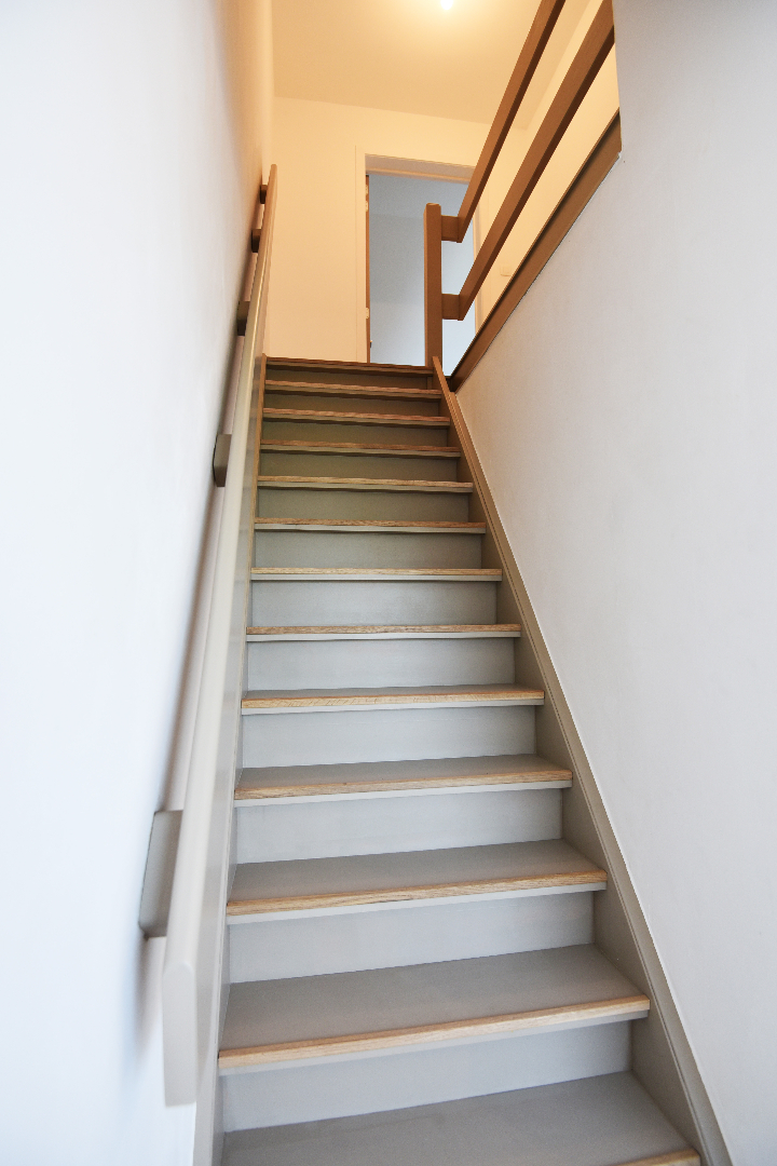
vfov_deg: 90.0
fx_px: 583
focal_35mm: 18
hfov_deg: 67.4
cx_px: 388
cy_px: 583
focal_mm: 18
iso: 400
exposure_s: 1/80
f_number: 4.5
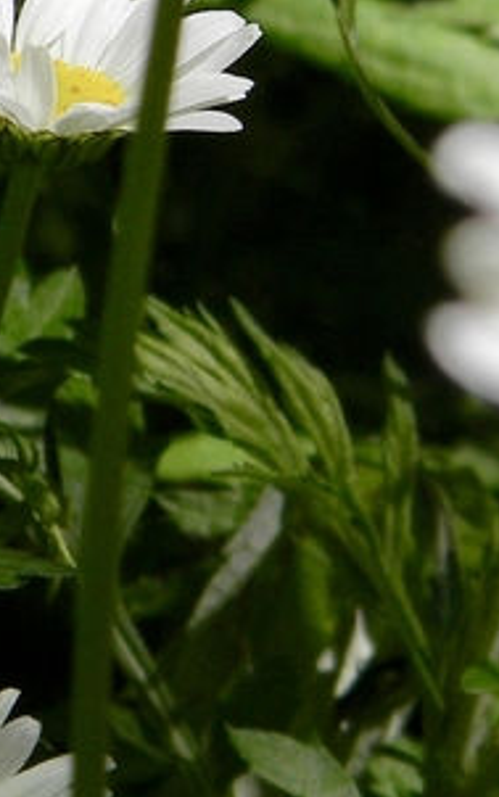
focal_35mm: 420
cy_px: 133
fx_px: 9130
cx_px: 322
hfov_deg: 3.1
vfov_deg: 5.0
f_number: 4.7
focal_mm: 19
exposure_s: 1/617
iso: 80
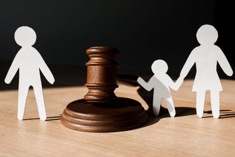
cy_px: 79
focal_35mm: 51
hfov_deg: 38.9
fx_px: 333
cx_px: 115
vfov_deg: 26.5
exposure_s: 1/500
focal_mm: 50
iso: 100
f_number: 5.6
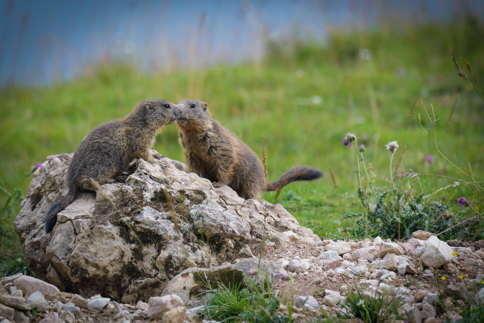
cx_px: 242
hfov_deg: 2.3
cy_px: 162
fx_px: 12099
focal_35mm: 900
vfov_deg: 1.5
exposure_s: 1/500
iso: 250
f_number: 6.3
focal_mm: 600
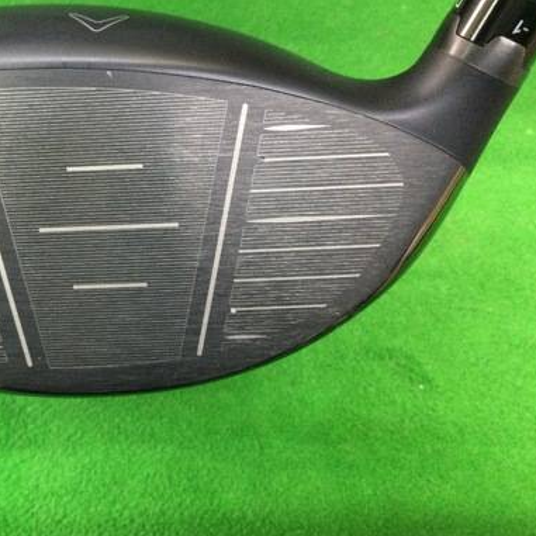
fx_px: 806
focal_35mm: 46
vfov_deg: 36.8
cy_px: 245
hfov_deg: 35.6
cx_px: 107
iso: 200
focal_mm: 3.3
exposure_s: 1/24
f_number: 2.4
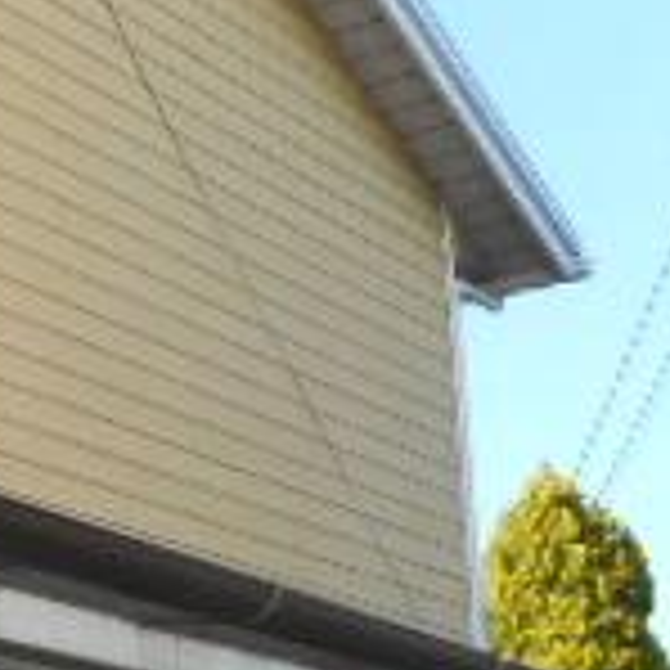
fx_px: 2080
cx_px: -571
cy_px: 634
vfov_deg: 17.9
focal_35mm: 95
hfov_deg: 15.5
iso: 80
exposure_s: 1/200
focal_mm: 4.5
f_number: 3.7
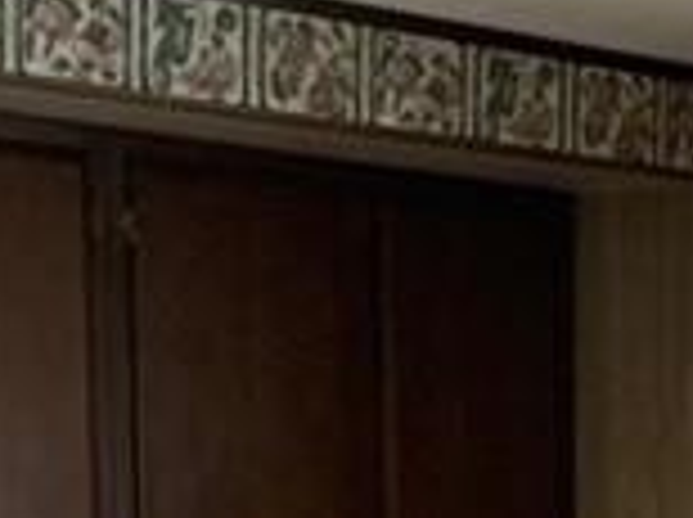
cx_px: 981
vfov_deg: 7.9
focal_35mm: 173
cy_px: 1302
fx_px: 3458
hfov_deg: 11.1
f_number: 1.8
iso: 200
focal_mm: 4.25
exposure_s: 1/45
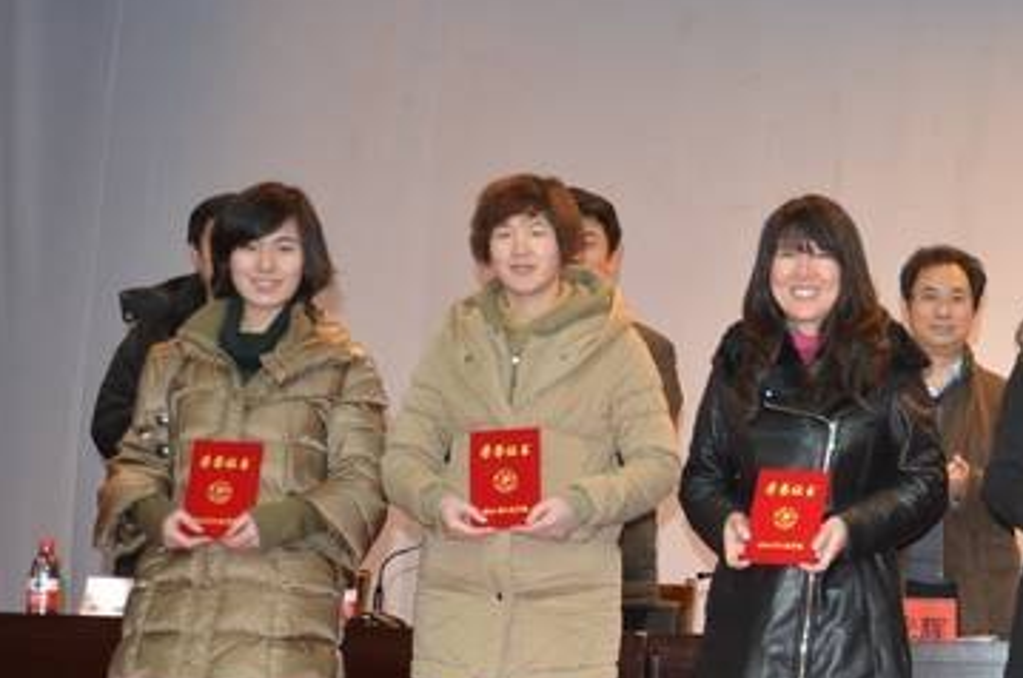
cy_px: 413
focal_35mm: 70
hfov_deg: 27.2
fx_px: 1989
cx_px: 1034
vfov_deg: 19.3
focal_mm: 21
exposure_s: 1/60
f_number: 4.5
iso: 500
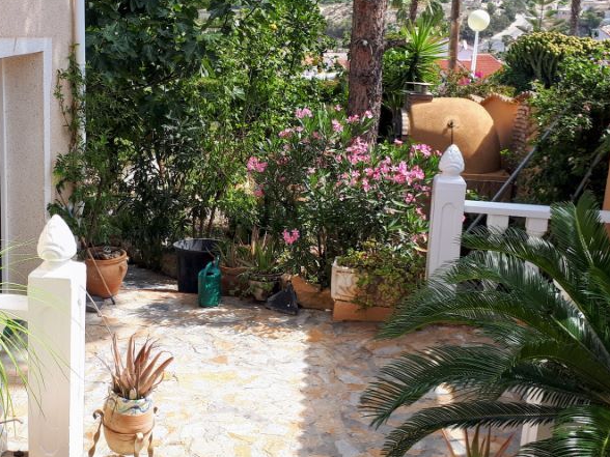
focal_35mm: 47
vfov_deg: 30.8
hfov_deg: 39.8
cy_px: 184
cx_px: 185
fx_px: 828
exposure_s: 1/622
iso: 40
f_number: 1.9
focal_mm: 3.6
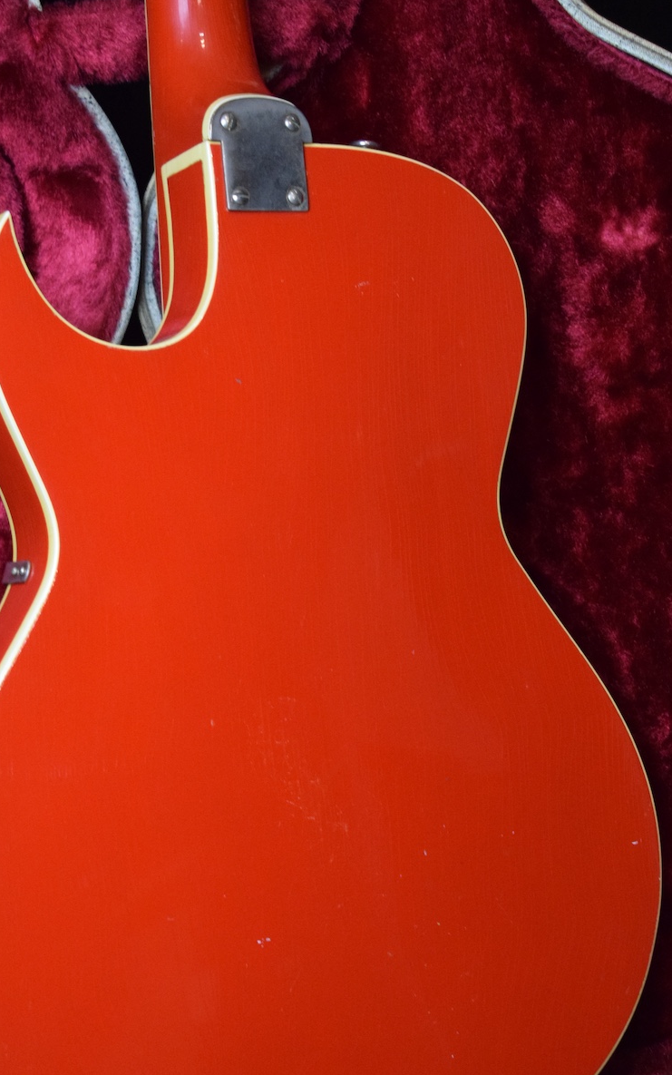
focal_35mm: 89
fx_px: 2607
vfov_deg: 23.3
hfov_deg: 14.7
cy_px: 633
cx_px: 275
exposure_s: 1/60
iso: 2800
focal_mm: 46
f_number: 5.3
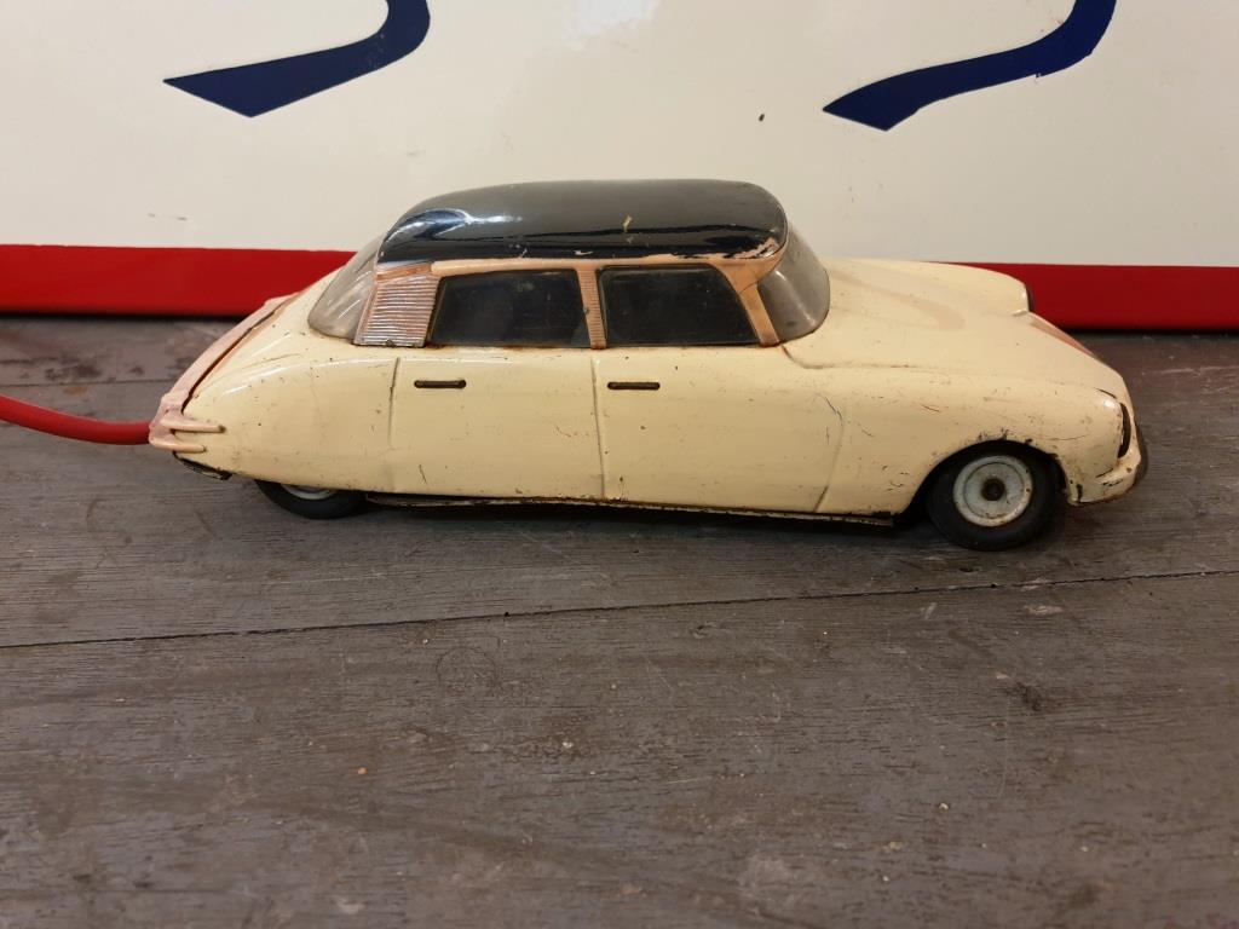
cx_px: 620
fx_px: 931
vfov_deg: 53.1
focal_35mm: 26
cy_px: 464
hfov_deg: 67.3
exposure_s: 1/50
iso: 320
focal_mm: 4.3
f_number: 1.5
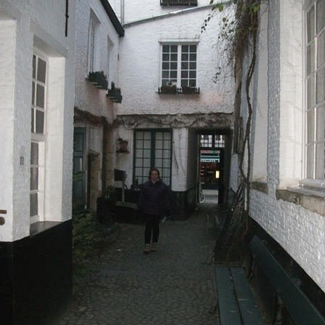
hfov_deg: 43.9
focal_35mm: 38
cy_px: 167
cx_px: 163
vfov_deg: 43.9
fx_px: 404
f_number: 2.9
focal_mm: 5.7
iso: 320
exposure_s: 1/60
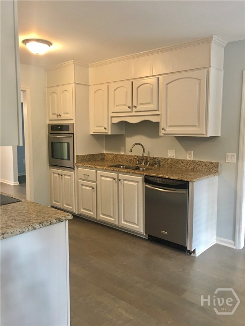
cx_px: 122
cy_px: 163
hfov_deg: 48.2
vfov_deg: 61.7
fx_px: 274
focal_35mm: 29
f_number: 2.2
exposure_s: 1/15
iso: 64
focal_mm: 4.15
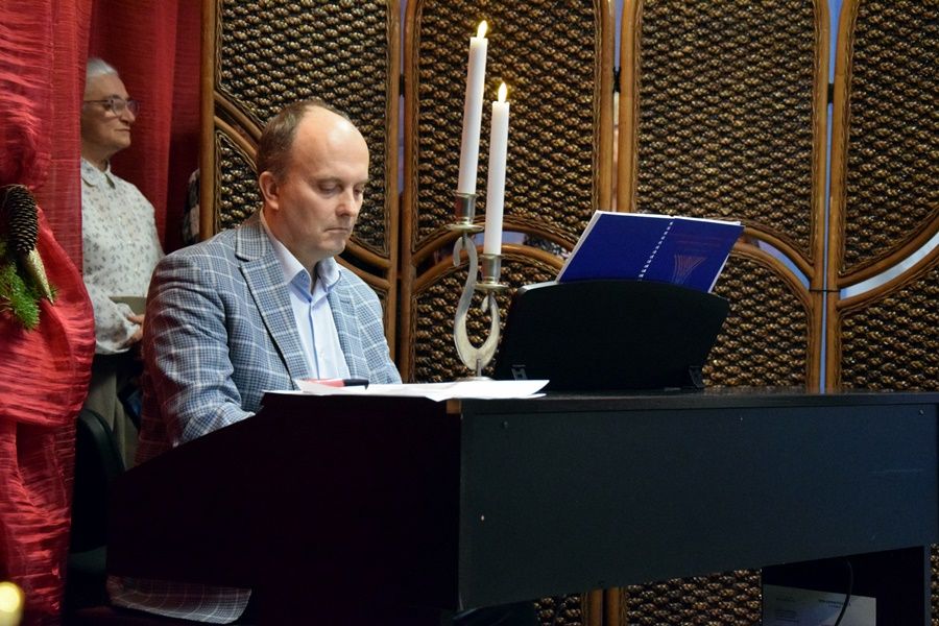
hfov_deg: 26.0
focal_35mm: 78
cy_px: 313
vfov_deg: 17.5
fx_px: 2034
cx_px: 470
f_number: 5
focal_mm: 52
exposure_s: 1/100
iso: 7200
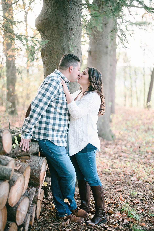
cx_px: 77
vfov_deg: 39.6
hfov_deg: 27.0
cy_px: 116
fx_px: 320
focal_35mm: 50
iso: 640
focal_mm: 50
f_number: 1.4
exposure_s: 1/2000
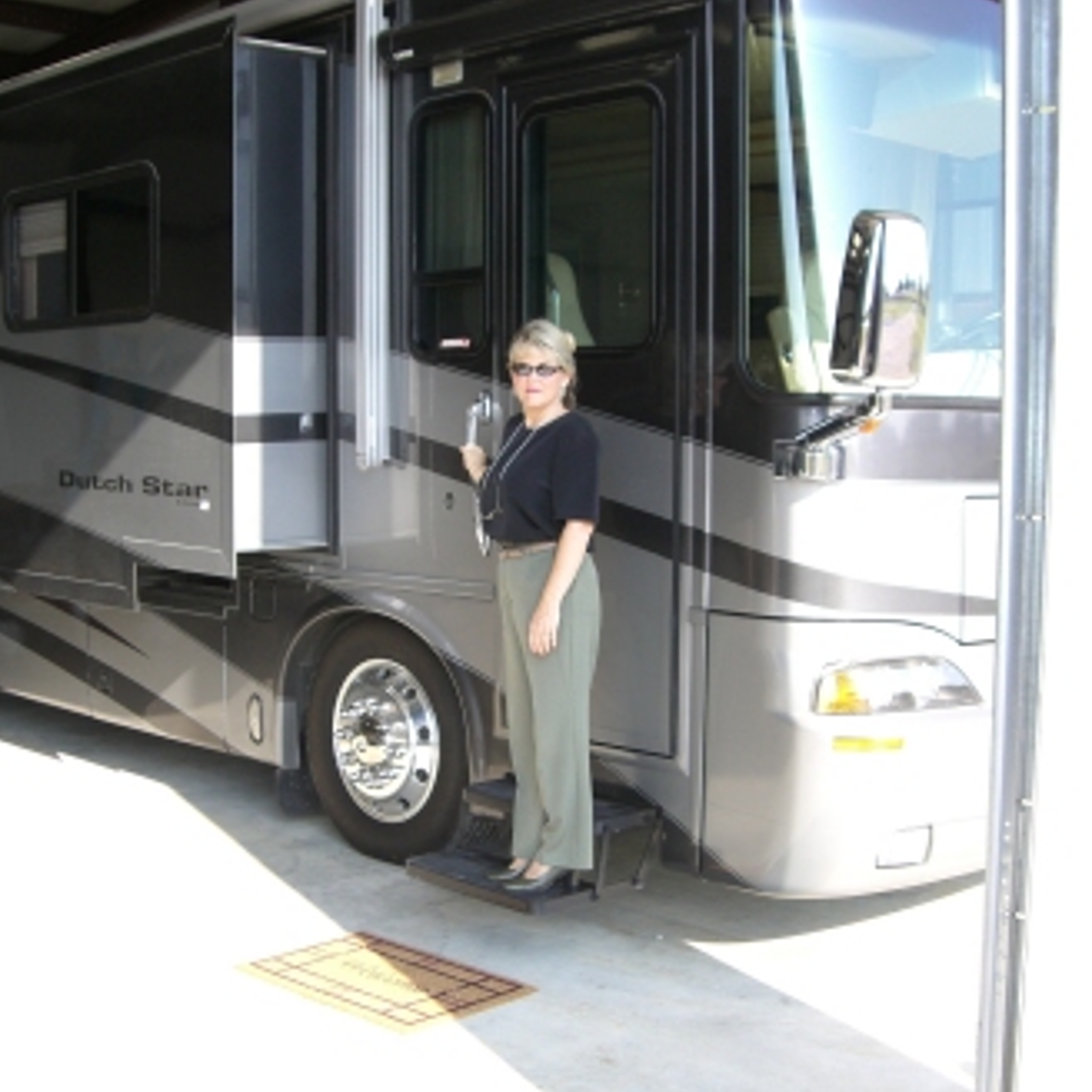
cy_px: 554
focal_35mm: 46
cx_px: 549
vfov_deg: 36.8
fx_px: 1642
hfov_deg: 36.8
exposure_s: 1/200
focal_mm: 6.2
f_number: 2.7
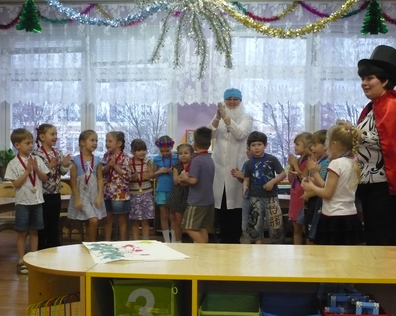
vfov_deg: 39.2
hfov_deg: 47.9
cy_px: 158
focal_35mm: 38
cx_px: 209
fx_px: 445
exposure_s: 1/30
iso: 400
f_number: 2.9
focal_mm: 6
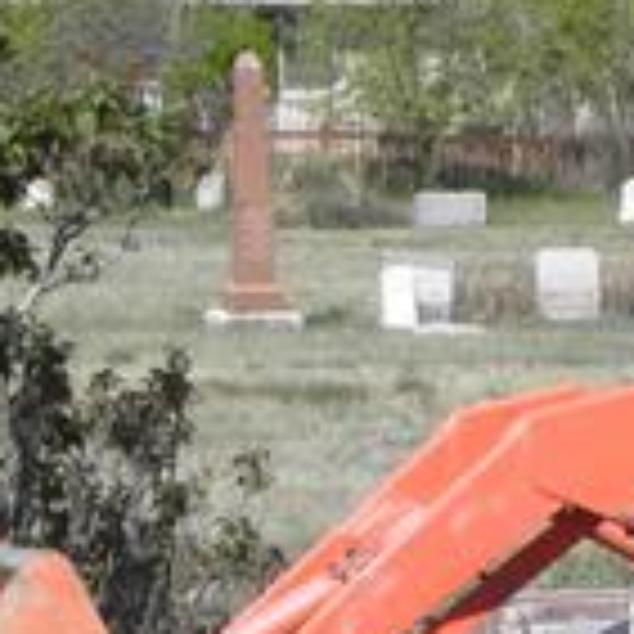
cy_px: 477
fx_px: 7418
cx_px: 917
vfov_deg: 4.9
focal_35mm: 358
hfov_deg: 4.9
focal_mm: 15.97
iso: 64
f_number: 5.6
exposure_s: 1/250
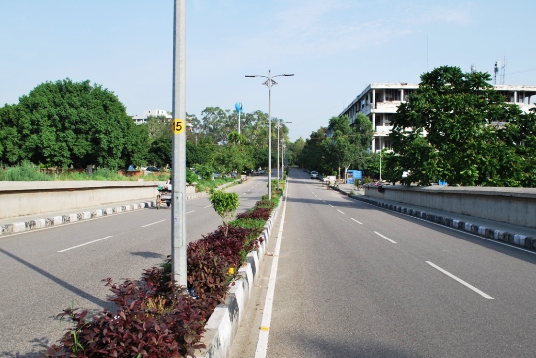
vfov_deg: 41.1
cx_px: 269
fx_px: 477
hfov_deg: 58.7
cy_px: 187
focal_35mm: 32
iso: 100
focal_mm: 20
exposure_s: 1/200
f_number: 7.1
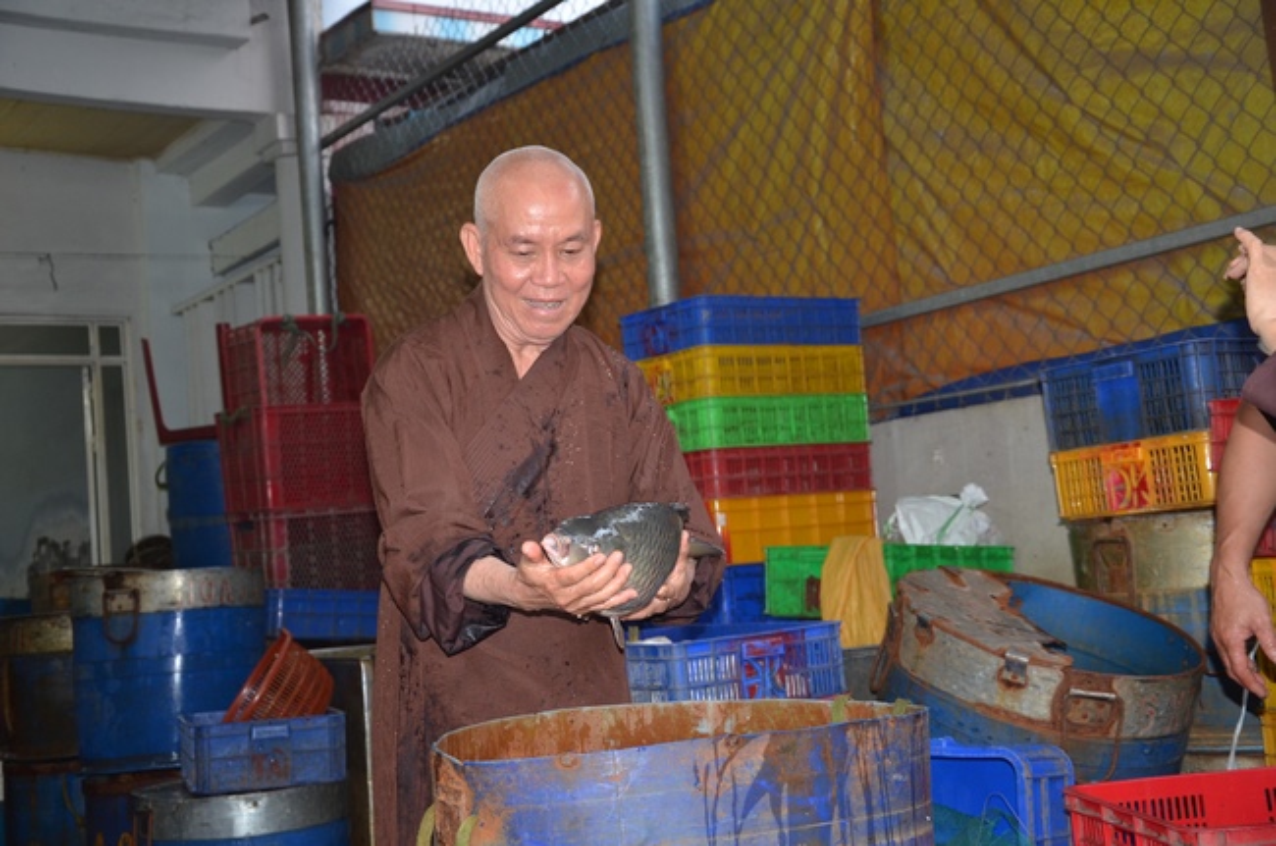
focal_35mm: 52
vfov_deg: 25.7
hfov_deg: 37.9
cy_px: 423
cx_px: 638
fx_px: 1858
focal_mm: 35
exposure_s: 1/60
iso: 640
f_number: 4.5
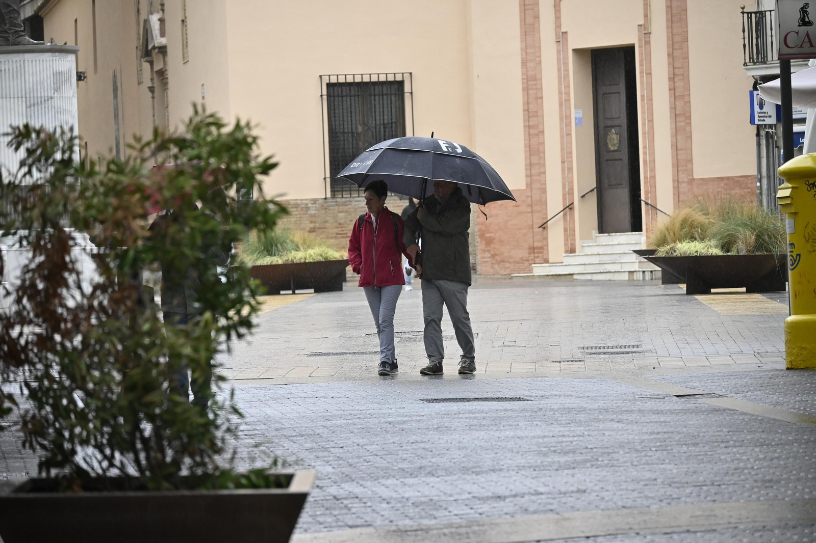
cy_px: 272
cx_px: 408
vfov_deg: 6.8
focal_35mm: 202
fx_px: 4589
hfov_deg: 10.2
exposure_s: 1/320
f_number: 5.3
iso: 1400
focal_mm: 135
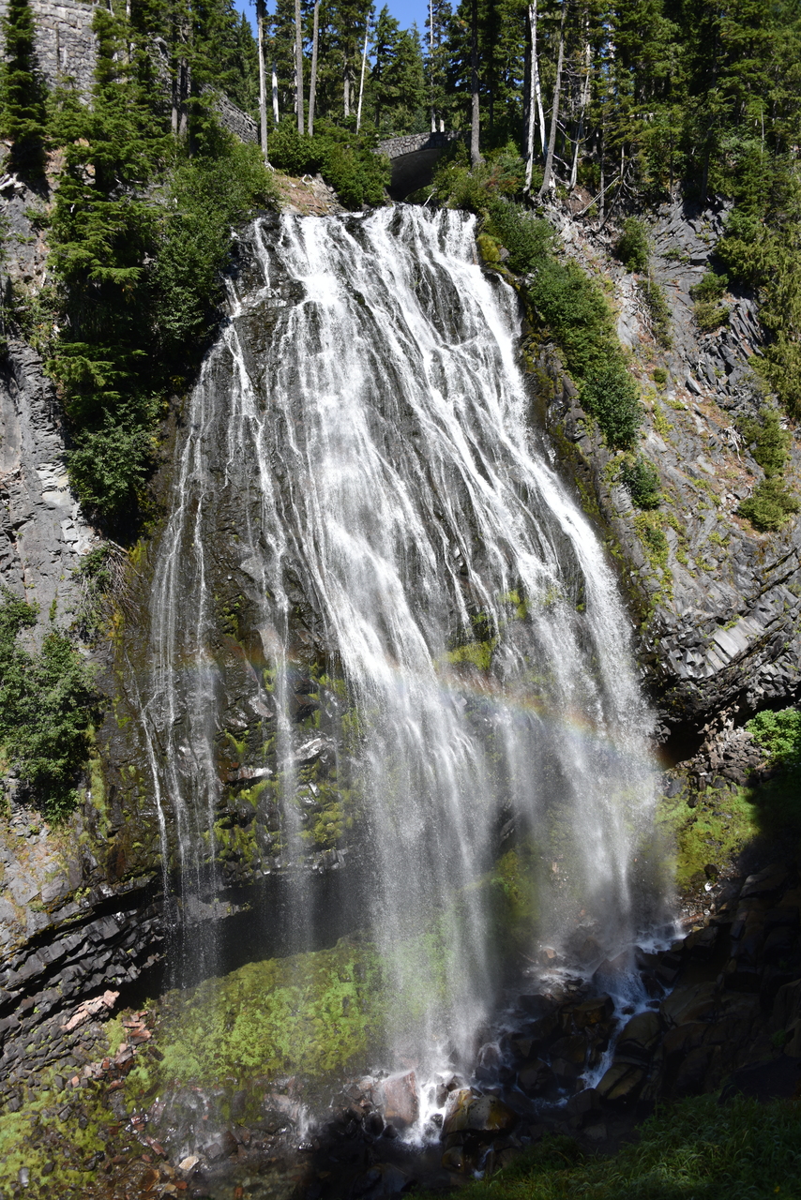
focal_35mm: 28
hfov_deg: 46.4
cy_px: 600
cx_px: 400
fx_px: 934
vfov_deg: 65.5
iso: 100
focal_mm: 28
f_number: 8
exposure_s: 1/250
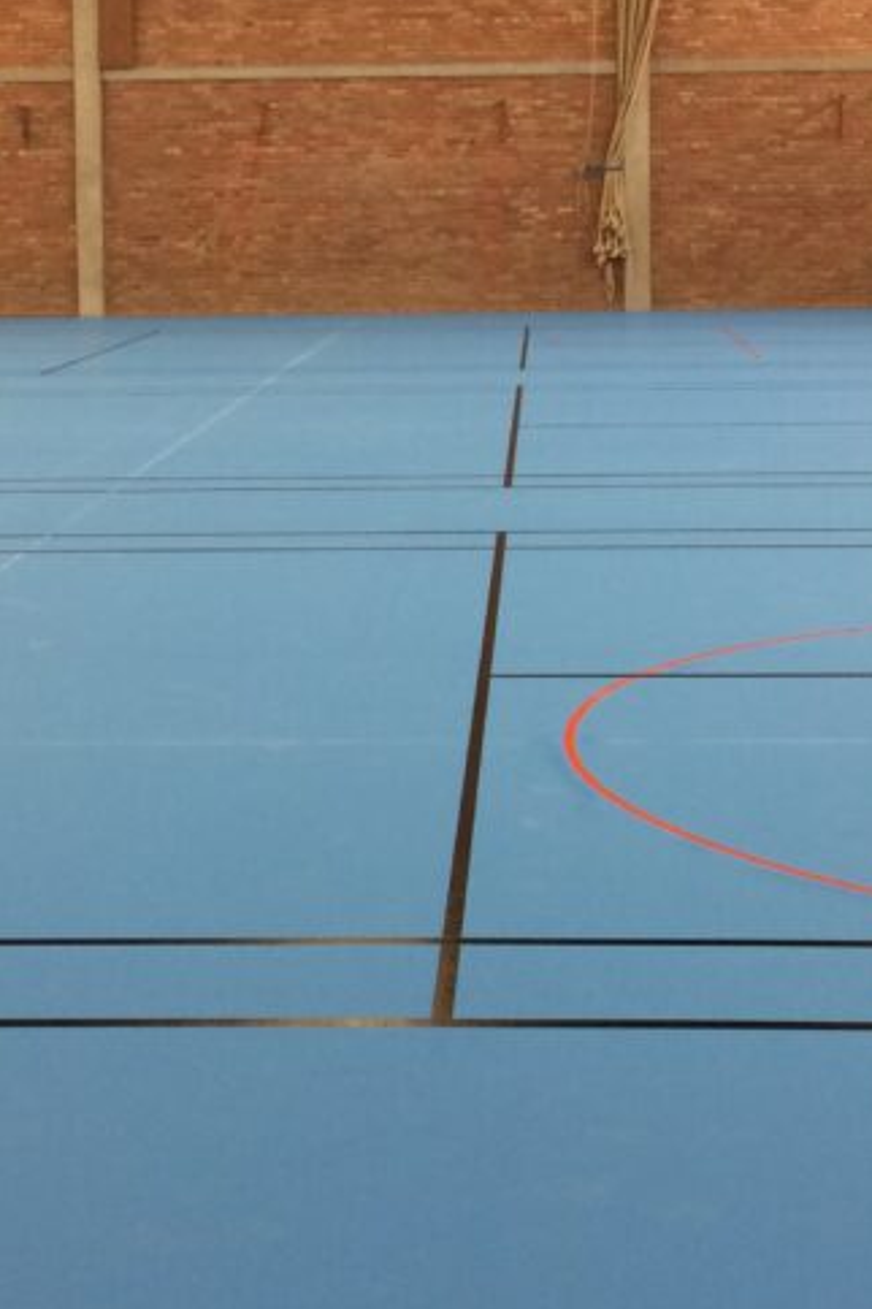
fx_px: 2325
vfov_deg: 30.9
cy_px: 333
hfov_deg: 21.2
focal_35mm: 64
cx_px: 431
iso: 125
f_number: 2.2
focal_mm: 4.15
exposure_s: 1/33
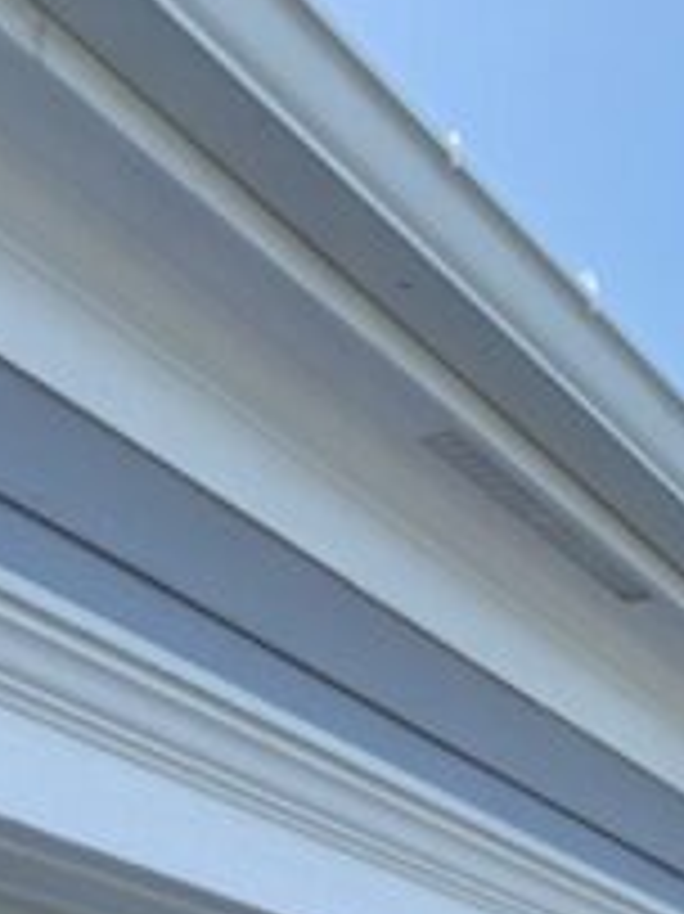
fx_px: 2163
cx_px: 909
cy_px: 973
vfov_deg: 22.7
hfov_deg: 16.9
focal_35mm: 82
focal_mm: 5.96
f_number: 1.6
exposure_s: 1/608
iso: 50
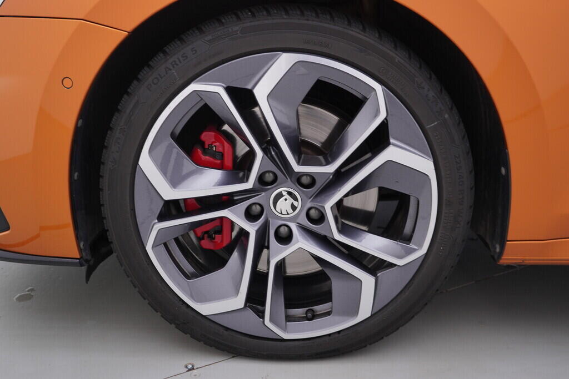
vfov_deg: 36.9
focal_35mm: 36
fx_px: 569
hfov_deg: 53.1
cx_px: 284
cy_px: 190
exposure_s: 1/60
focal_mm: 24
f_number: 3.5
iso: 125
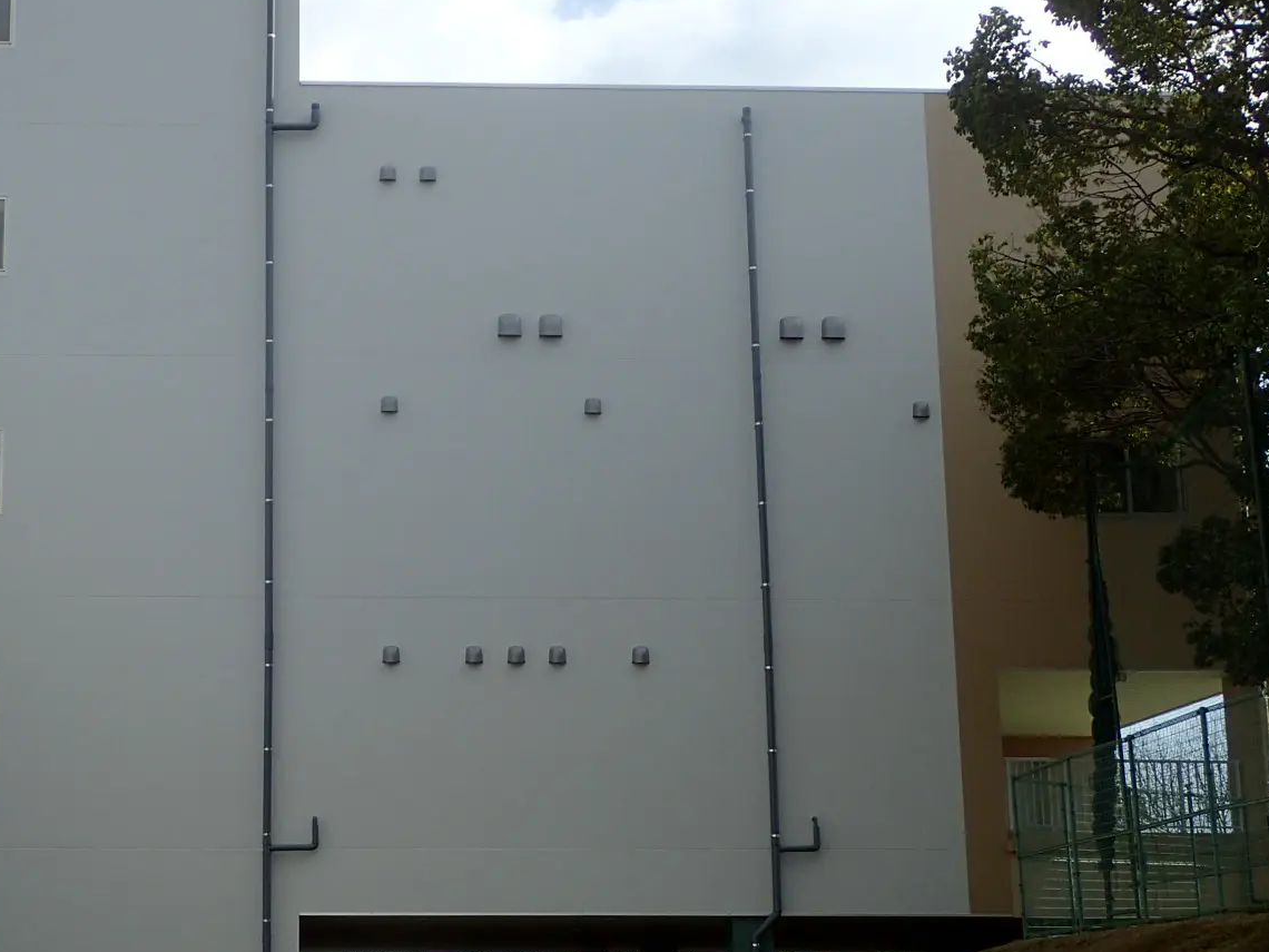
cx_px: 324
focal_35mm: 64
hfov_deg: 29.8
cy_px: 522
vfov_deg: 22.9
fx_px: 2346
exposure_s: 1/800
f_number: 3.5
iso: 100
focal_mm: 6.86
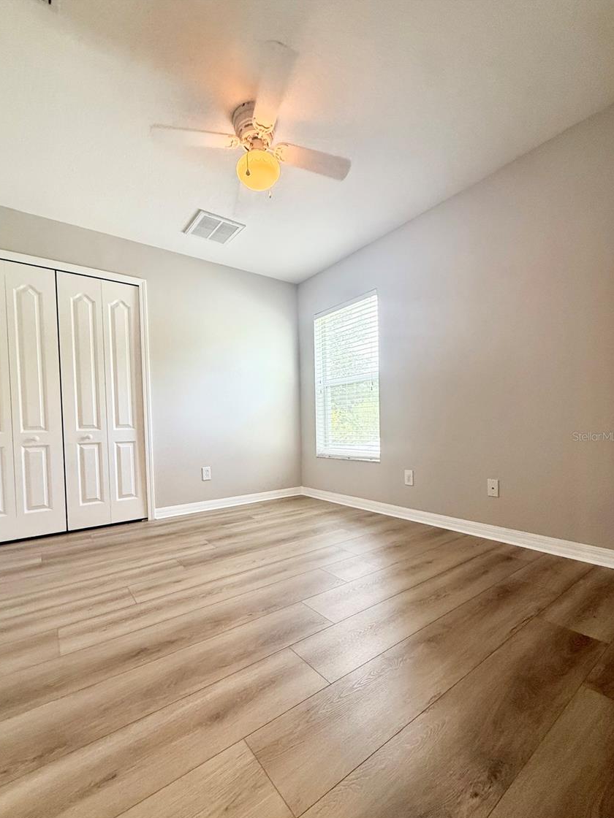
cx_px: 295
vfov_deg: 98.0
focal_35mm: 15
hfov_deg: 81.7
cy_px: 436
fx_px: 355
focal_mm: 2.22
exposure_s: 1/120
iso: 400
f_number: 2.2
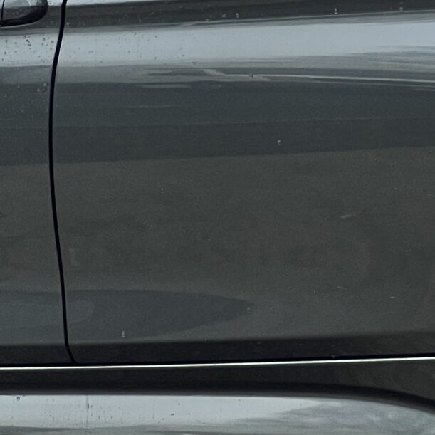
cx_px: 797
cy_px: 34
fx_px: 4052
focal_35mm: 285
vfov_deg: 6.1
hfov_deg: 6.0
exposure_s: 1/99
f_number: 2.8
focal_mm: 9
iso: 50
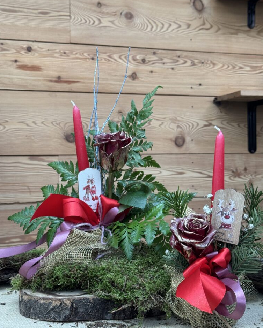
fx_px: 496
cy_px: 165
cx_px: 133
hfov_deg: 29.7
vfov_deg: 36.7
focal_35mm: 51
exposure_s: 1/100
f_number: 1.78
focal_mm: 6.76
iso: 64
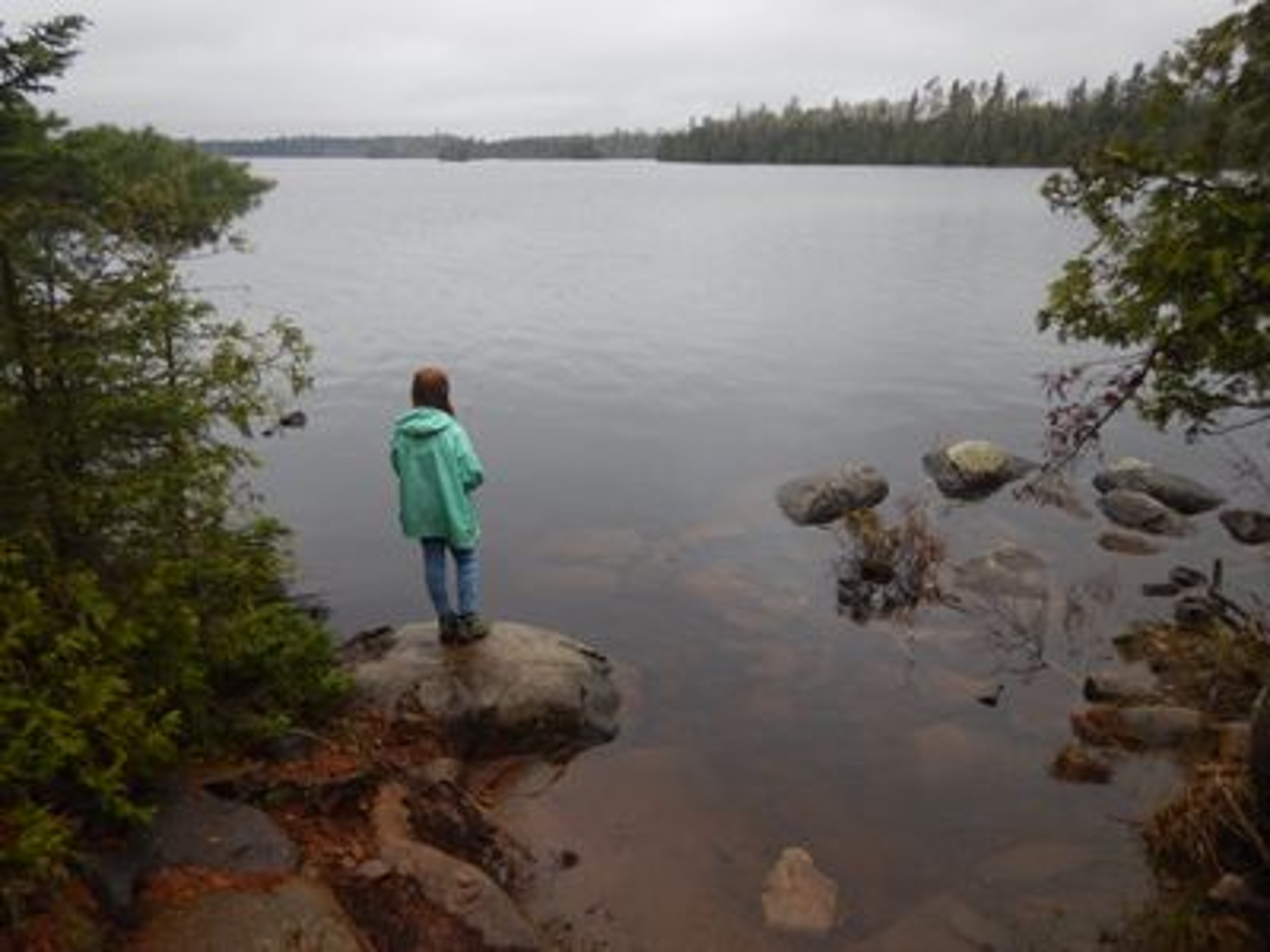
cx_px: 635
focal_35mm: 24
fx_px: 881
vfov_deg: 56.8
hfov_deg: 71.6
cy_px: 476
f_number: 2.8
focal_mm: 4.3
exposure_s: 1/320
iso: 125
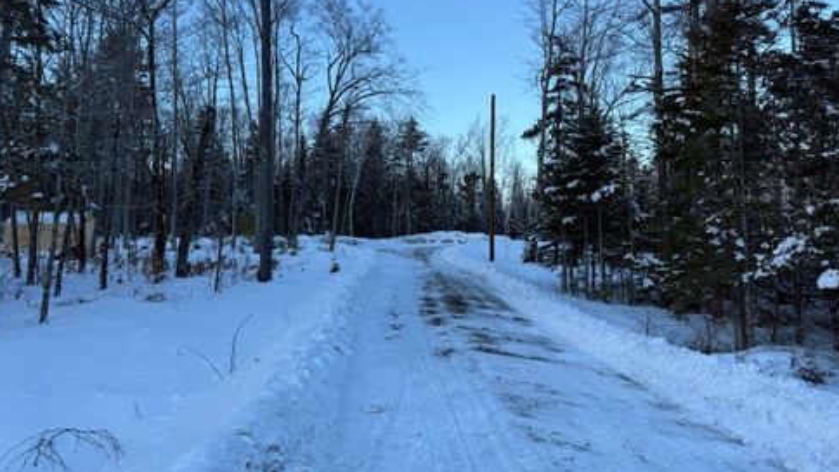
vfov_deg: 42.7
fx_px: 601
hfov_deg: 69.9
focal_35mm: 27
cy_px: 195
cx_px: 416
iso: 80
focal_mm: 6.76
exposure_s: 1/1337
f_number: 1.78
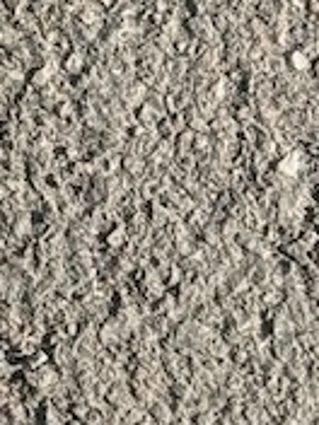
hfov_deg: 3.9
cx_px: -776
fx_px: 4473
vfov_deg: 5.4
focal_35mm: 364
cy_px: -123
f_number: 1.78
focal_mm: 6.76
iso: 80
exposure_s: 1/1980
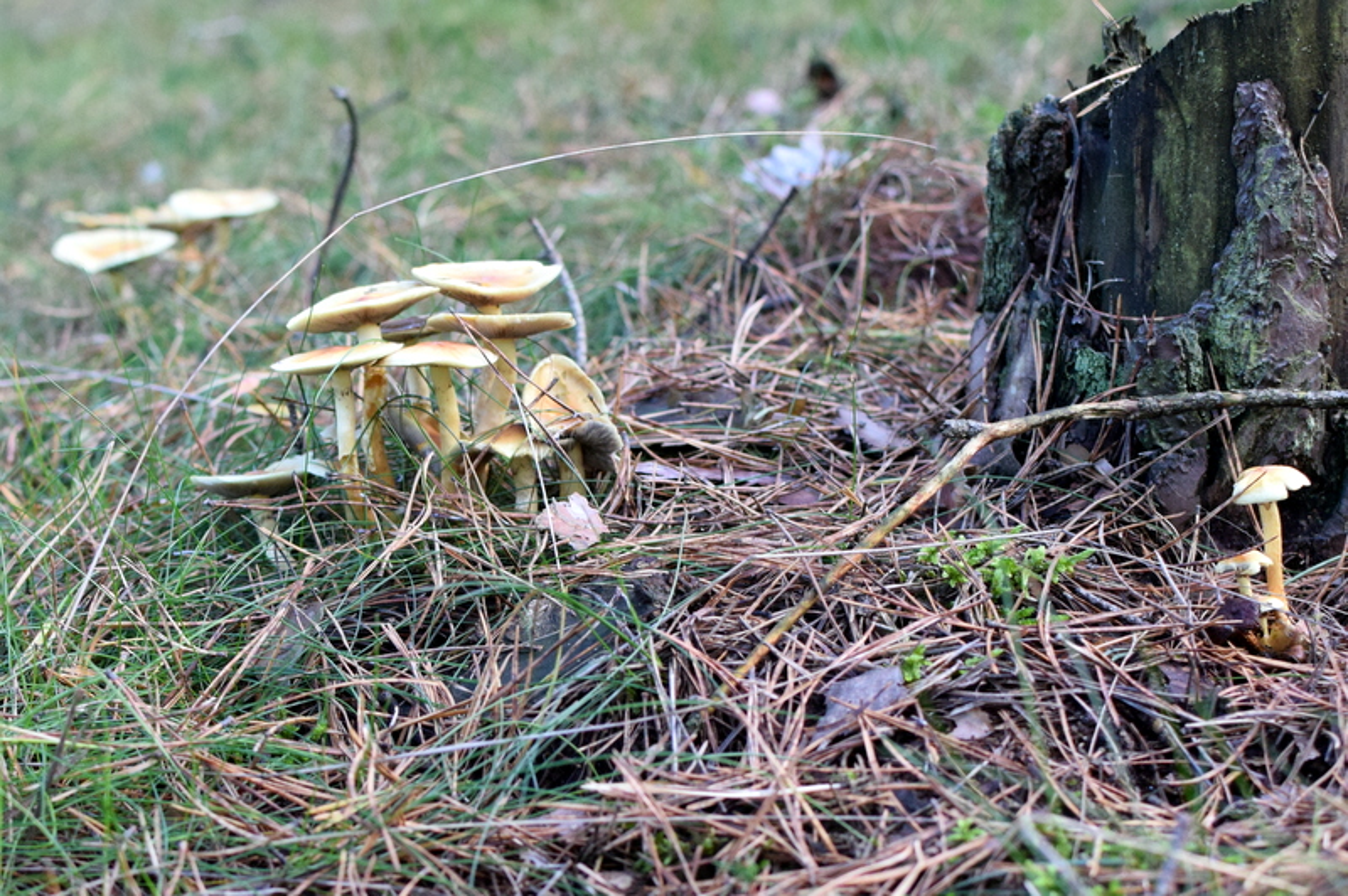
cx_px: 674
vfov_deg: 25.7
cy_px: 448
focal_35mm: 52
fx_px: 1964
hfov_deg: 37.9
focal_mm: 35
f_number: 4
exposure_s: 1/125
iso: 1400
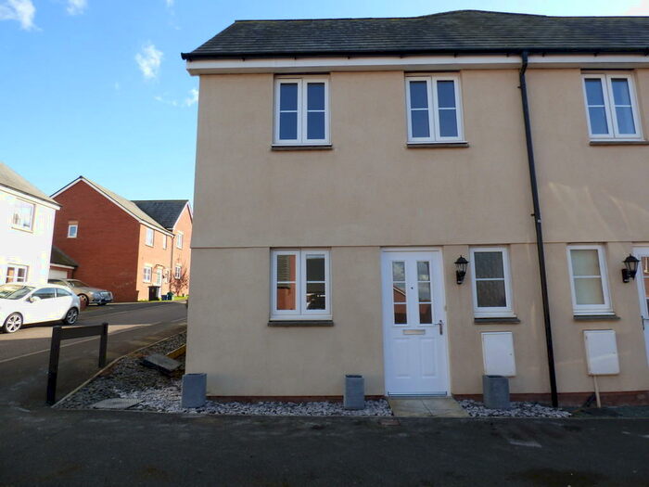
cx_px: 324
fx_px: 375
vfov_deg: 66.0
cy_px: 244
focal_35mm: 20
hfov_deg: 81.7
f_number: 2.8
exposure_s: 1/500
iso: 100
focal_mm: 3.58
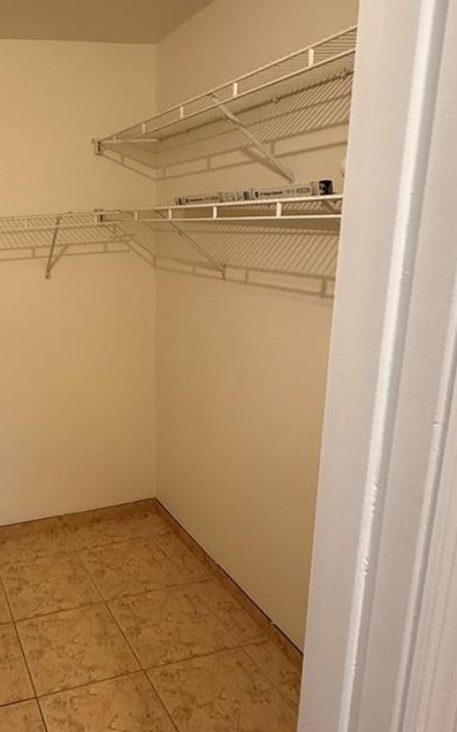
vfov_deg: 66.5
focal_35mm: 28
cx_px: 43
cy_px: 379
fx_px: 558
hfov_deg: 40.9
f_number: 2.2
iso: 200
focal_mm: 2.22
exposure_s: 1/60
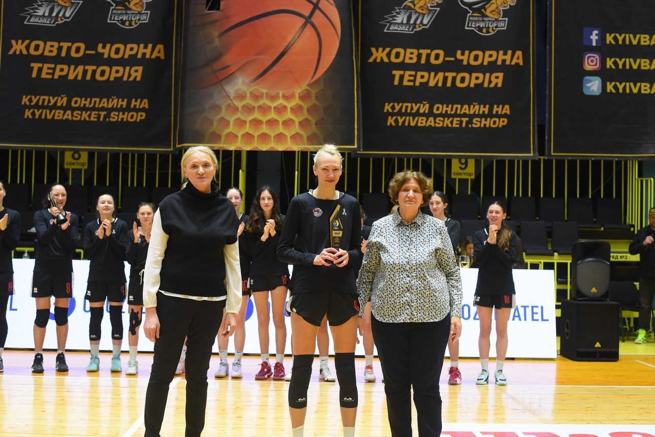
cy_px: 218
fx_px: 910
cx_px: 328
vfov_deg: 27.0
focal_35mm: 50
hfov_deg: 39.6
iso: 4000
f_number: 4
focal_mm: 50
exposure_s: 1/500
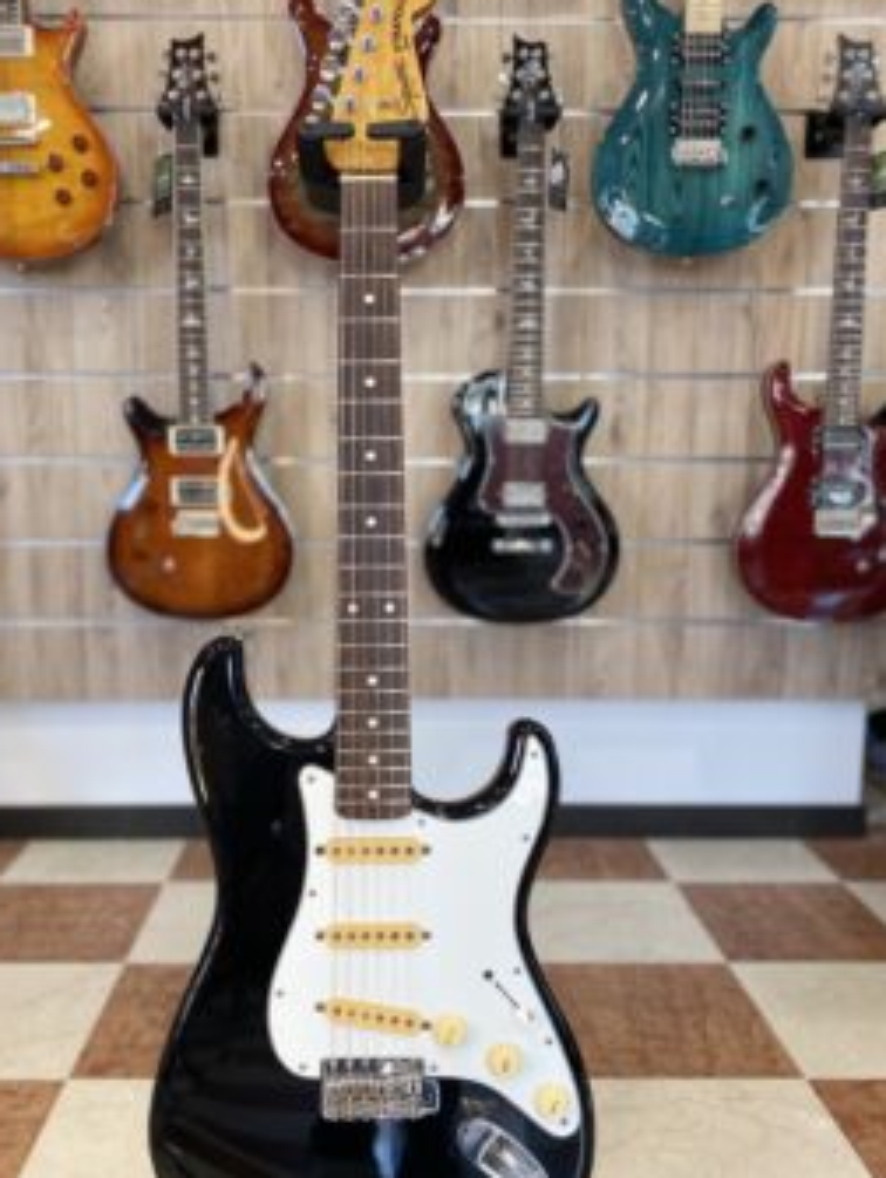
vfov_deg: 58.3
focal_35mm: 31
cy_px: 622
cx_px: 376
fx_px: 1056
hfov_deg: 45.4
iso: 80
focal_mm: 4.25
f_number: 1.8
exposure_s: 1/100
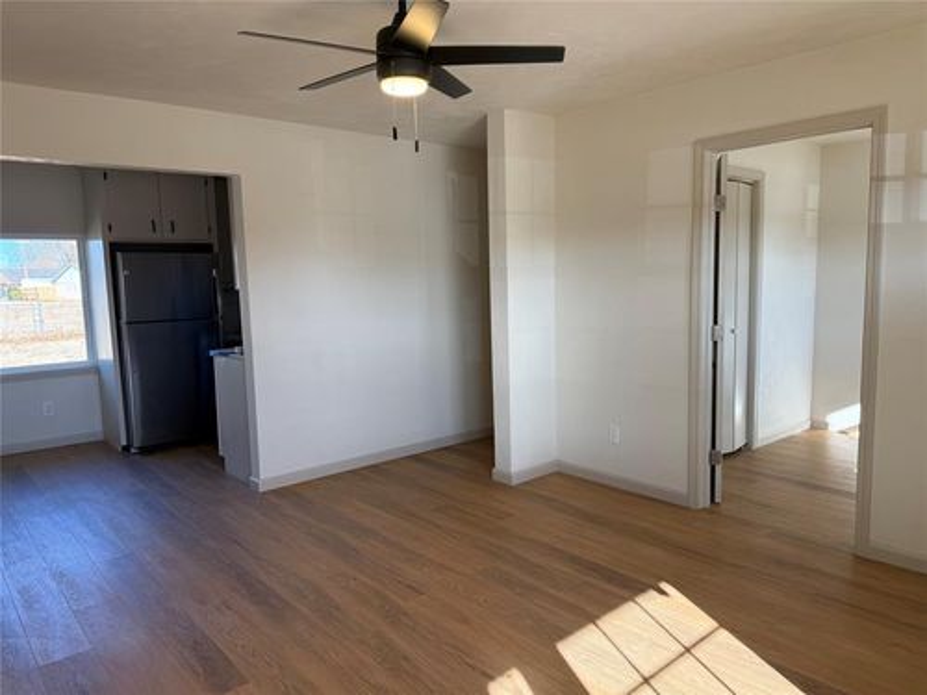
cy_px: 348
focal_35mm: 24
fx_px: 643
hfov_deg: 71.6
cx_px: 464
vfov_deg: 56.8
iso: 100
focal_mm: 6.76
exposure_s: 1/229
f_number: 1.78
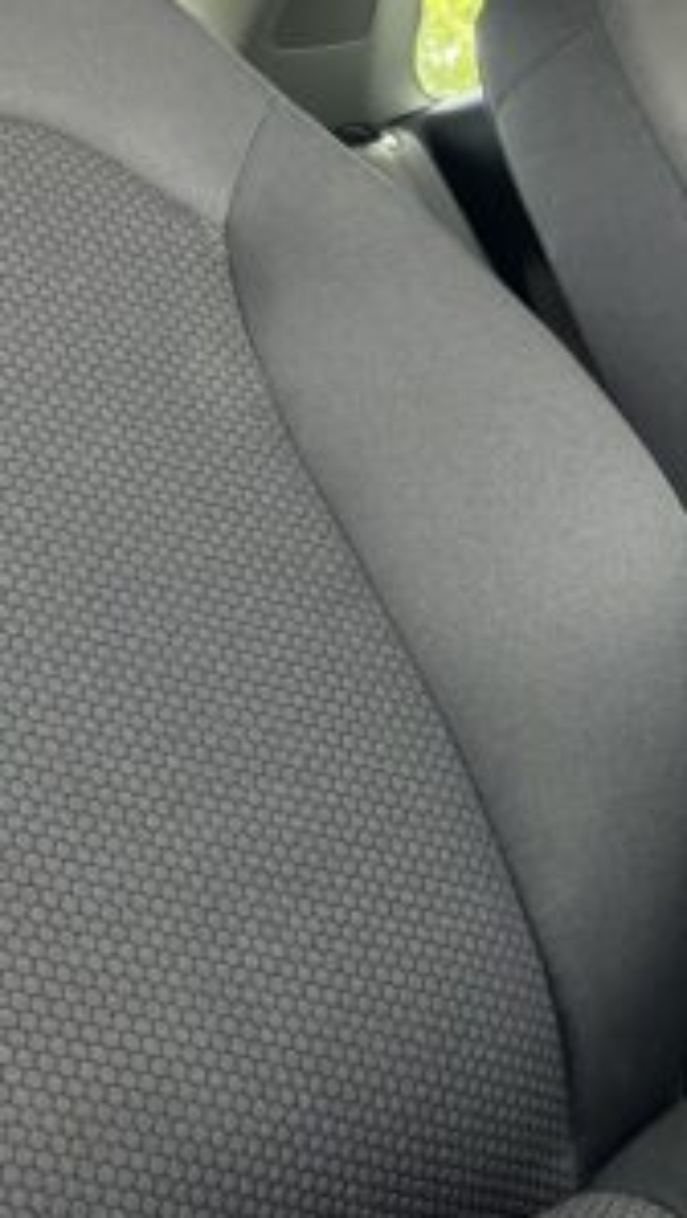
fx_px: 2457
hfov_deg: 15.8
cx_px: 523
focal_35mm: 76
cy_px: 368
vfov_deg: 27.6
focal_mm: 5.7
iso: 64
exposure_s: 1/121
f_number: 1.5
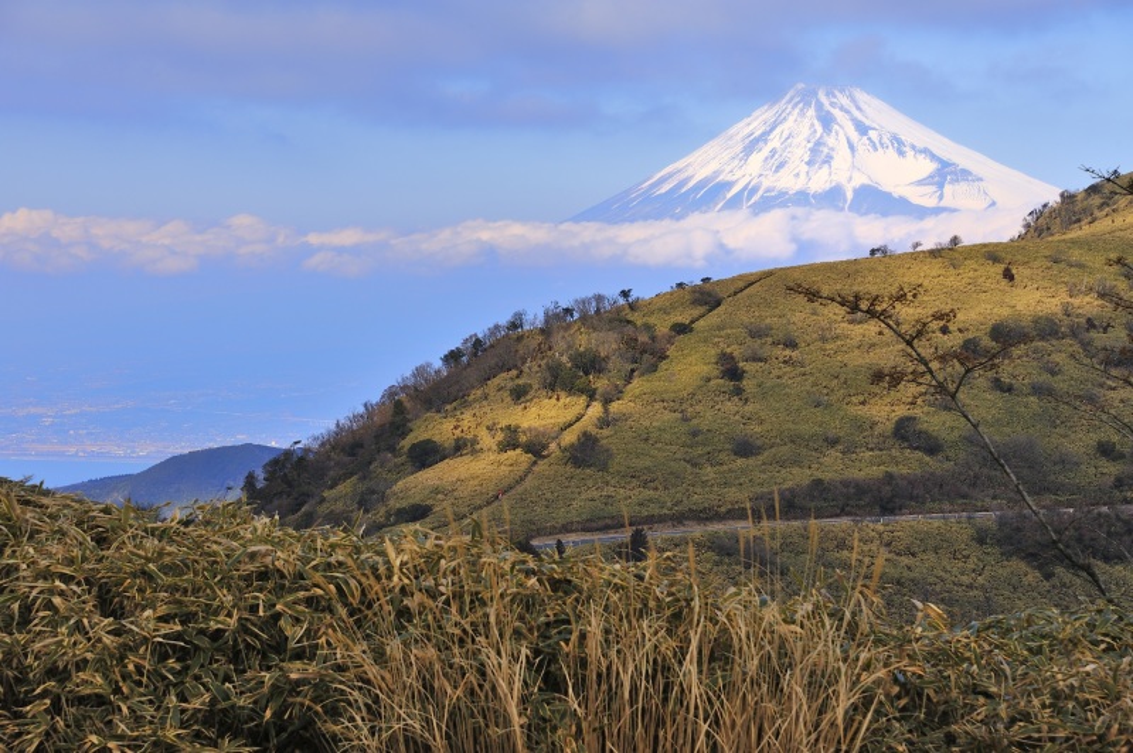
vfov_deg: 10.9
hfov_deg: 16.4
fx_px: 3931
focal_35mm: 125
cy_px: 376
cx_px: 566
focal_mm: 125
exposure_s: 1/160
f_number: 13
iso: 200
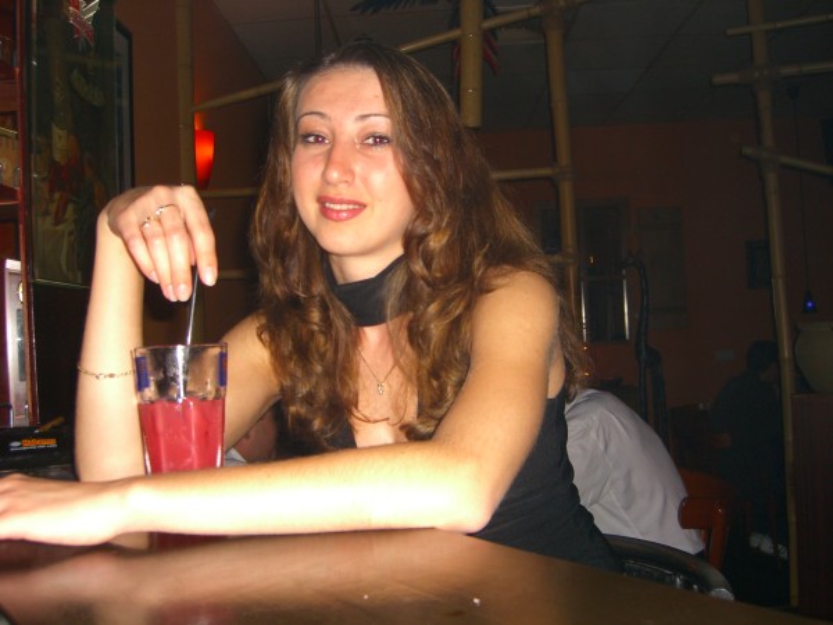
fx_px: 914
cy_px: 312
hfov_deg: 49.0
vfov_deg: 37.7
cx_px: 416
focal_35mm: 38
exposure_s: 1/60
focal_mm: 7.9
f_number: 2.8
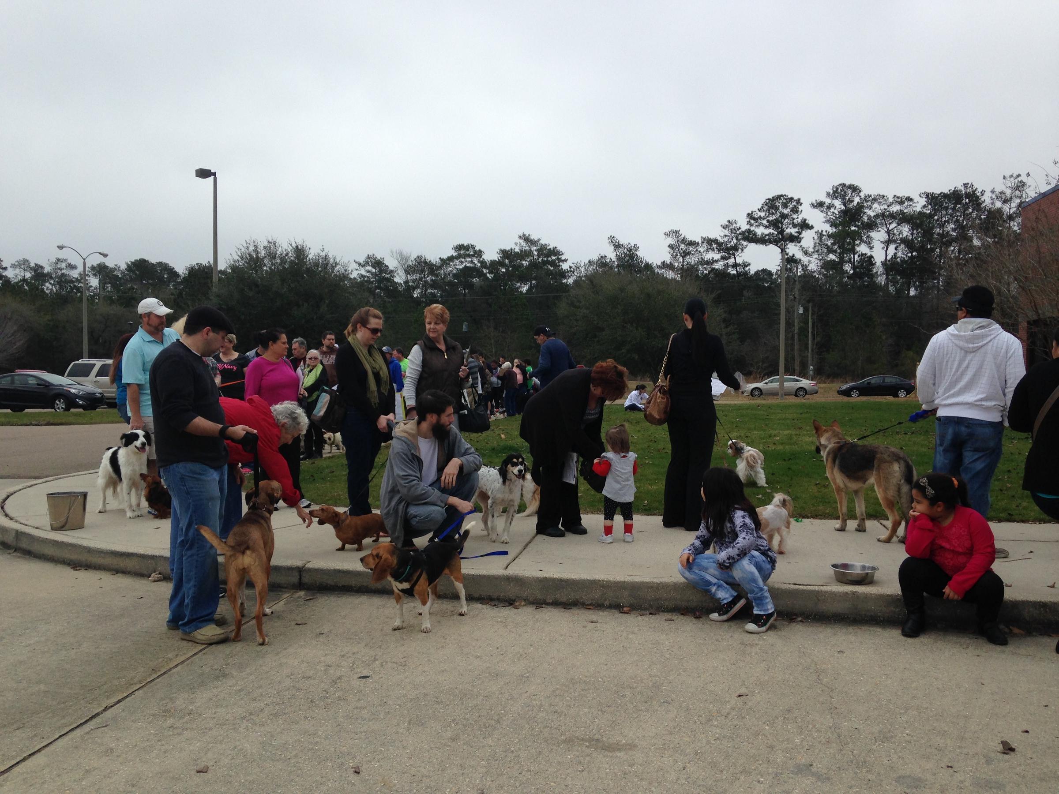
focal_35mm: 33
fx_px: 1010
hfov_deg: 55.4
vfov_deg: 42.9
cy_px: 397
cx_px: 530
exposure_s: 1/1427
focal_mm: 4.12
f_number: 2.4
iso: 50
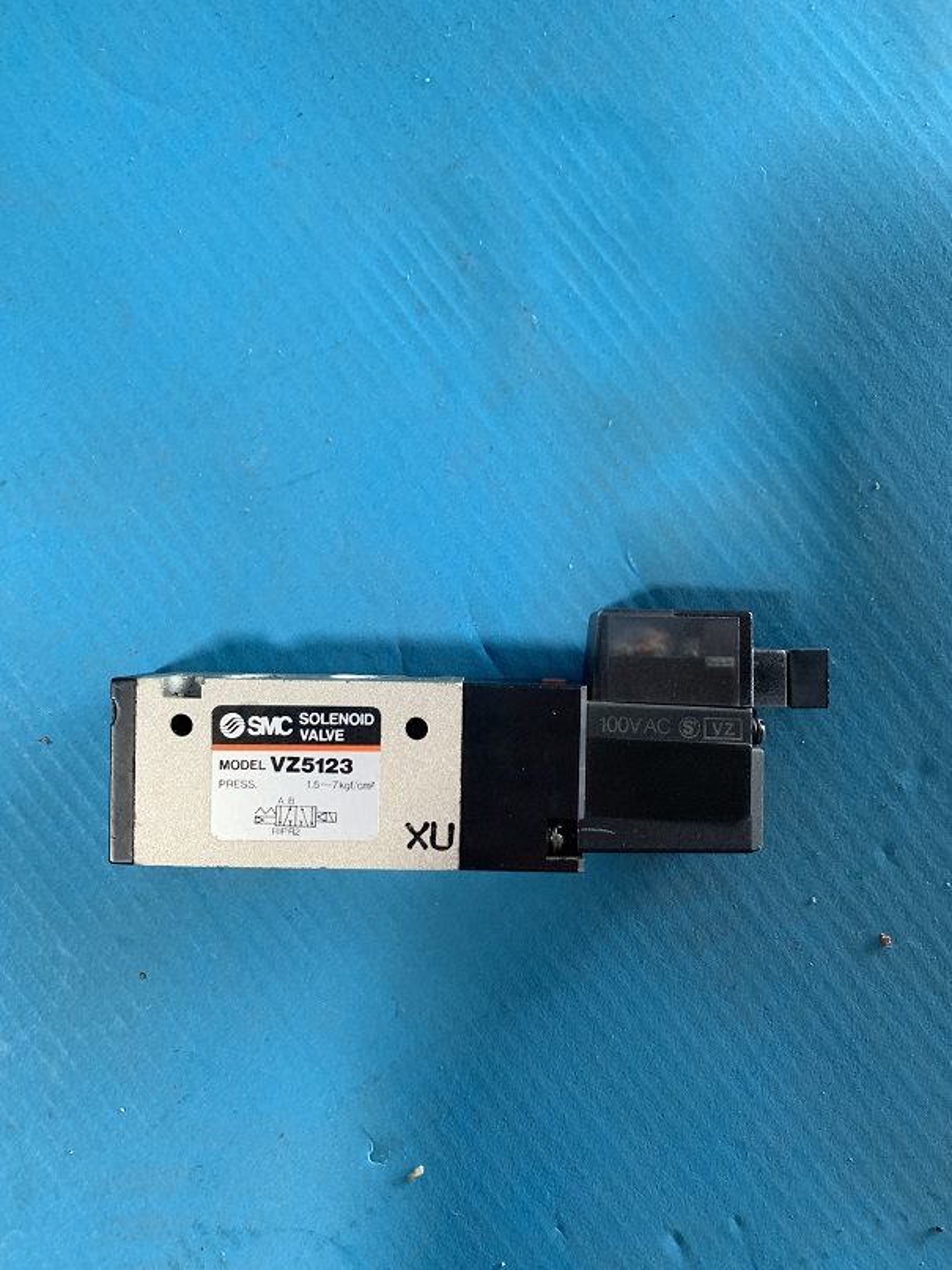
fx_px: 954
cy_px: 635
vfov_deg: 67.3
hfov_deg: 53.1
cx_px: 476
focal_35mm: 26
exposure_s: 1/48
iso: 400
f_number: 1.8
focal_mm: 4.25
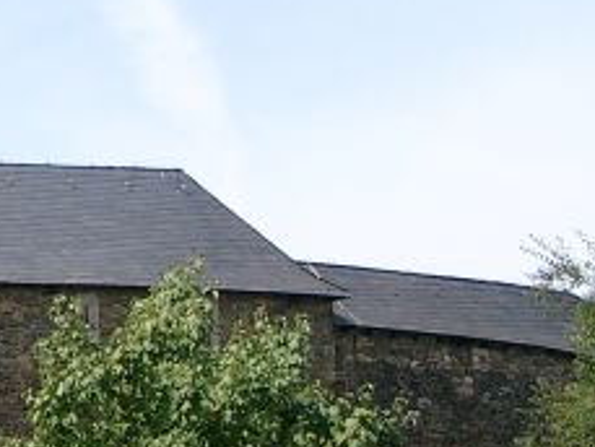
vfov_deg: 8.0
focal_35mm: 185
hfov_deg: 10.2
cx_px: -395
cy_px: -47
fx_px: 3182
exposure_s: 1/419
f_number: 4
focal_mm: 11.05
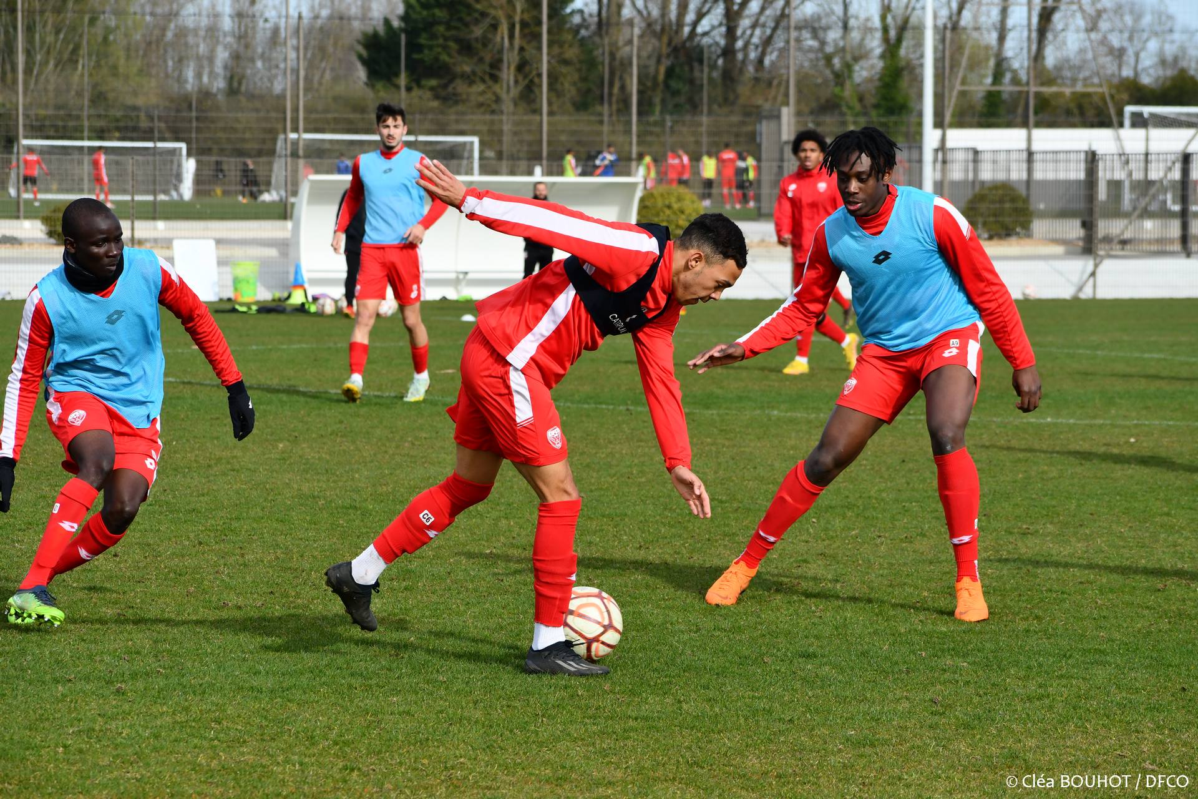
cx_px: 599
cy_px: 400
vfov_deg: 9.0
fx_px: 5091
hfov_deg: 13.4
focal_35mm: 153
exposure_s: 1/1600
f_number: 6.3
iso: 400
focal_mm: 102
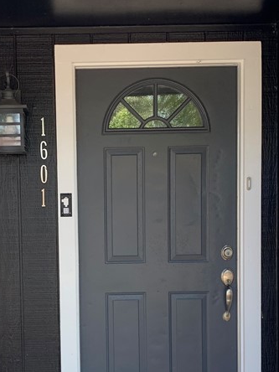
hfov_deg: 24.2
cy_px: 246
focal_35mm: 60
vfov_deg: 31.9
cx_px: 82
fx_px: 645
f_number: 1.8
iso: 25
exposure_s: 1/122
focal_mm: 4.25
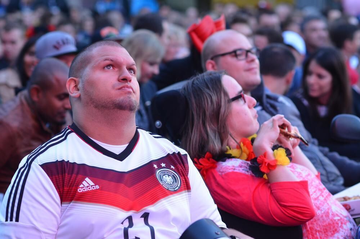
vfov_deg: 10.7
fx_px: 1272
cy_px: 120
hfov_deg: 16.1
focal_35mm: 128
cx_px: 180
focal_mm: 85
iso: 640
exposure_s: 1/200
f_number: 3.5
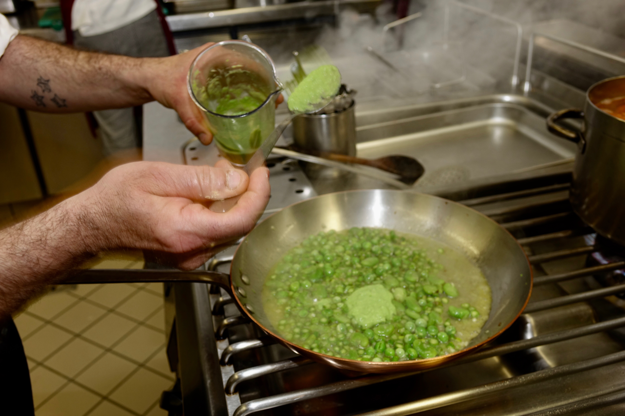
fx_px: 556
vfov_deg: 41.1
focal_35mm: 32
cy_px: 208
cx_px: 312
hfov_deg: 58.7
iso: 200
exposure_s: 1/40
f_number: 2.8
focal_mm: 11.8
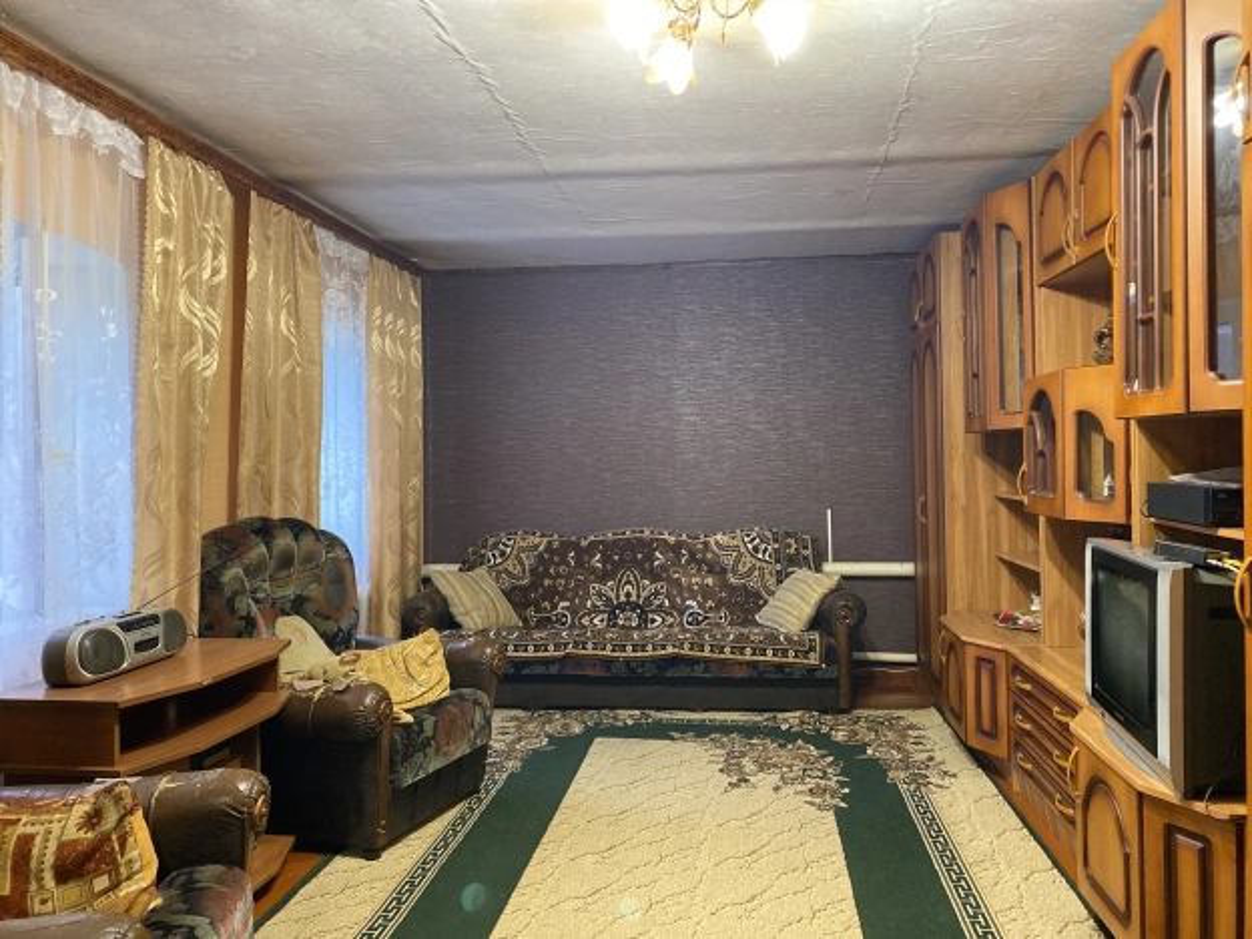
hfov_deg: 67.3
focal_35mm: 26
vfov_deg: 53.1
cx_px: 626
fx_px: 940
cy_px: 470
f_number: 1.8
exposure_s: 1/33
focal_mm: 4.25
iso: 640
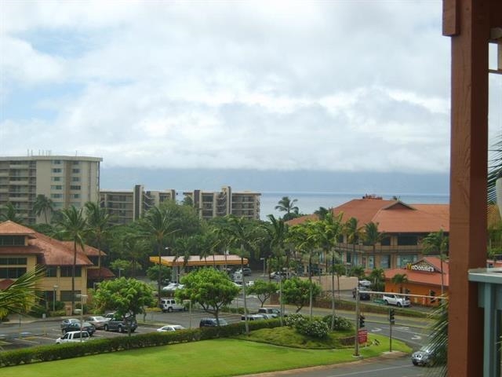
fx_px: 899
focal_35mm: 62
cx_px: 251
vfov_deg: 23.7
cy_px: 188
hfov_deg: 31.2
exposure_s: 1/180
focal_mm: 13
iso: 50
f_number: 9.7
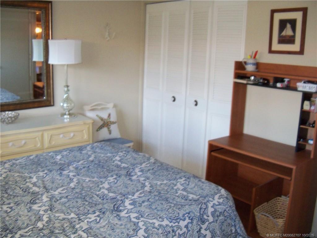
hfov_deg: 52.6
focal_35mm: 35
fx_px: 321
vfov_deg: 40.7
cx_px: 158
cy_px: 119
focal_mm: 6.2
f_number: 3.5
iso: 400
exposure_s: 1/30
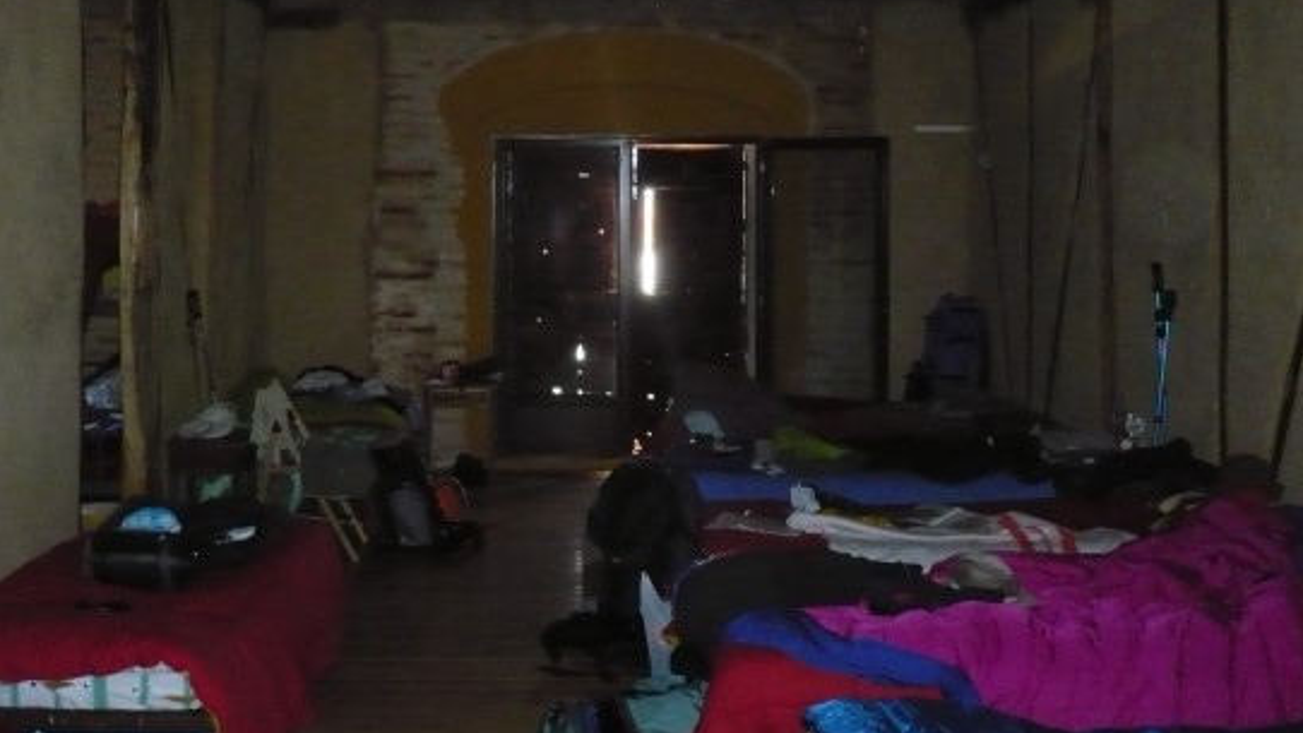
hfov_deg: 45.4
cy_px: 238
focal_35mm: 45
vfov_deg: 26.4
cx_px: 575
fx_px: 1555
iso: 640
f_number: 2.8
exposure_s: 1/30
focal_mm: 5.8
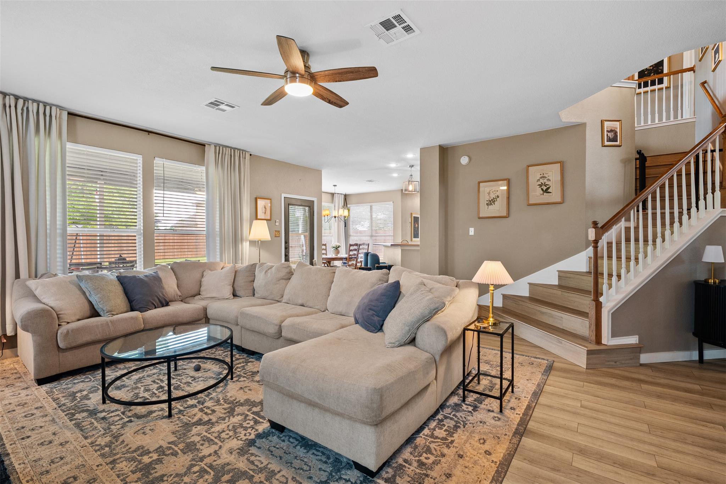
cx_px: 363
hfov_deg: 96.7
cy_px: 242
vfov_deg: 73.7
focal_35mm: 16
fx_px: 323
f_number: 8
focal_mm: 16
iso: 400
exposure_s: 1/2.5
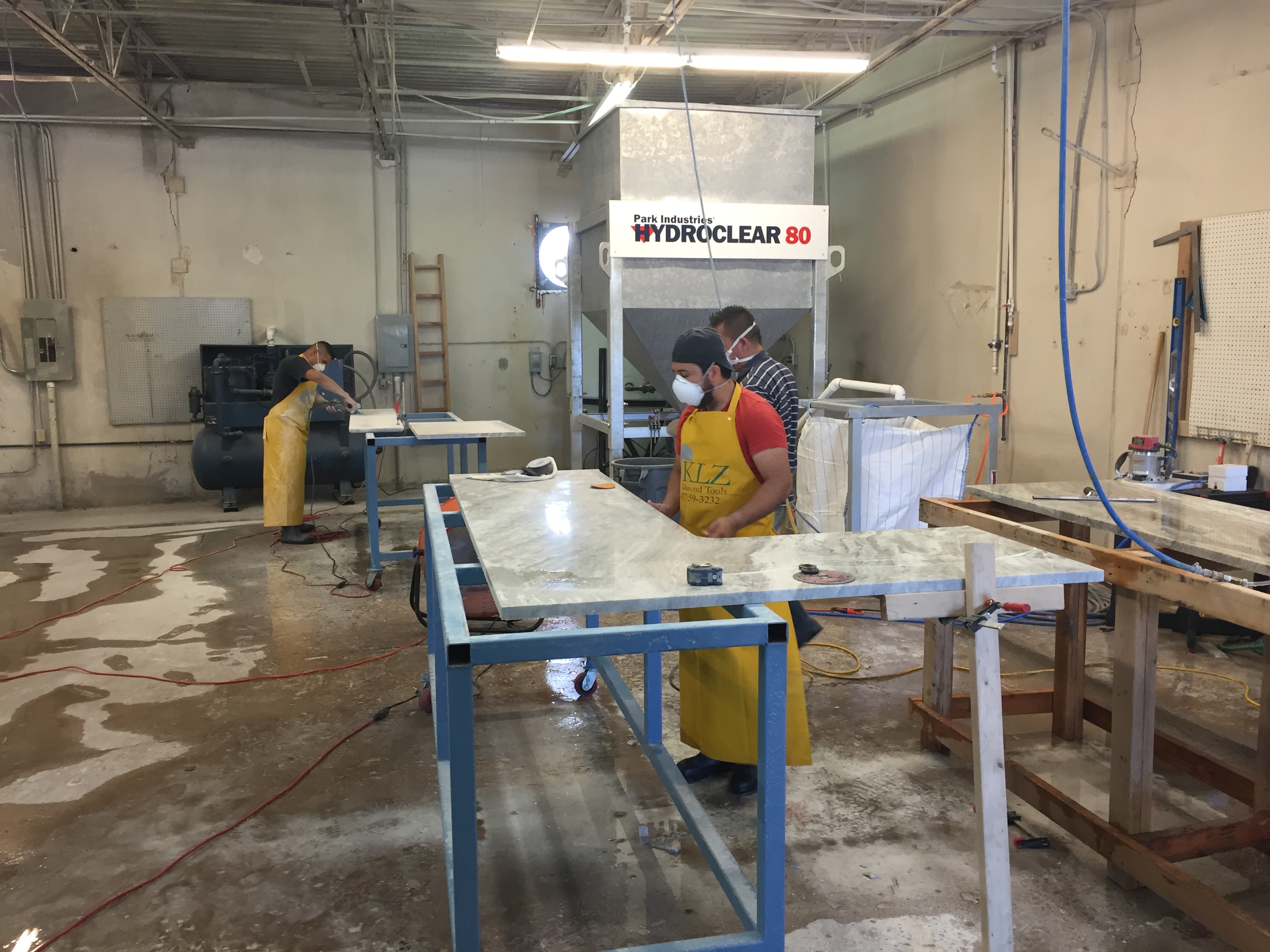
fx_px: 1064
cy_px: 476
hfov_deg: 61.7
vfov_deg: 48.2
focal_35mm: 29
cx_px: 635
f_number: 2.2
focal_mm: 4.15
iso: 64
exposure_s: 1/30
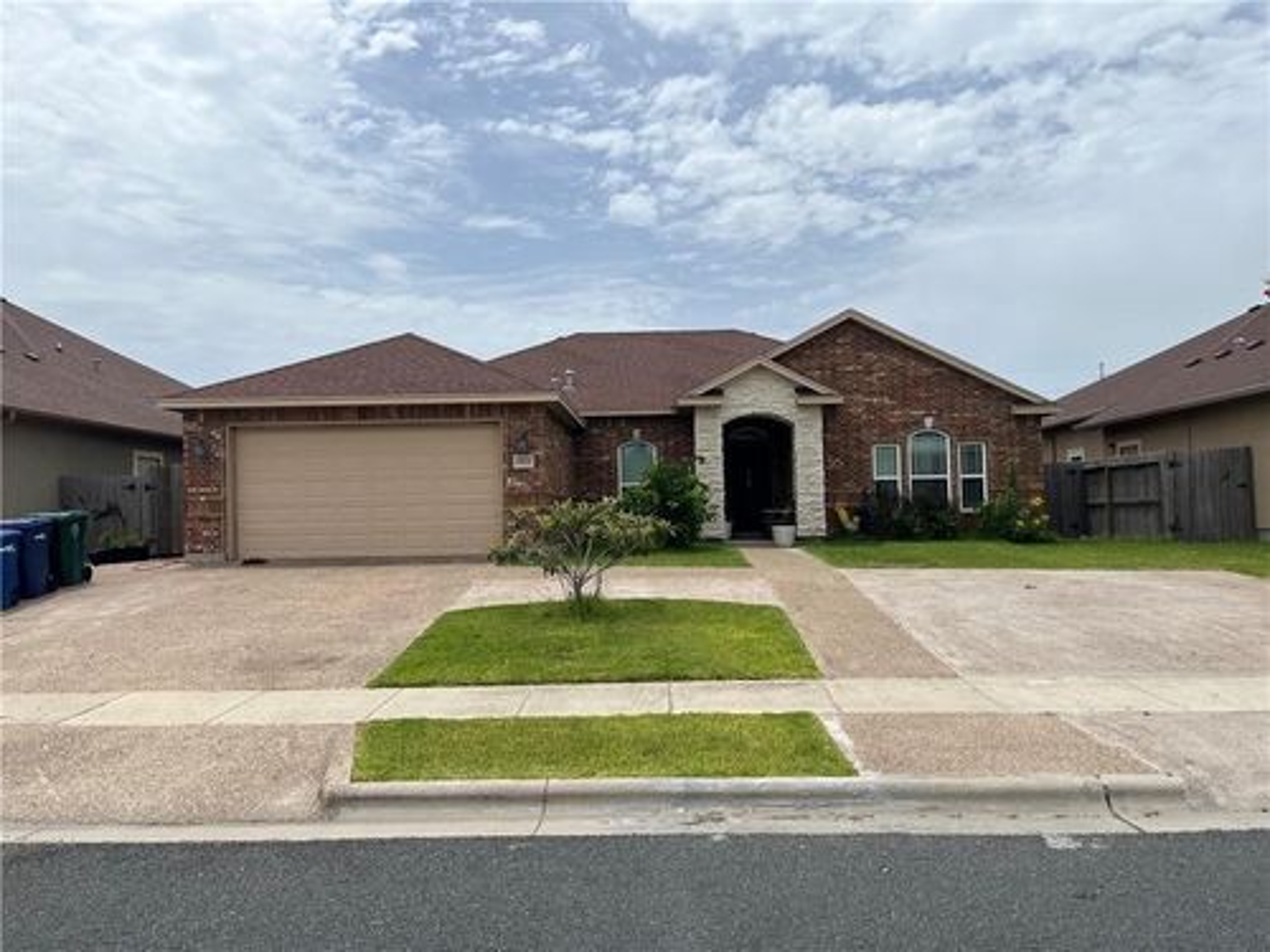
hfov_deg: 67.3
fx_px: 954
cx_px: 635
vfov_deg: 53.1
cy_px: 476
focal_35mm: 26
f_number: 1.6
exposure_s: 1/6897
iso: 50
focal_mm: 5.1
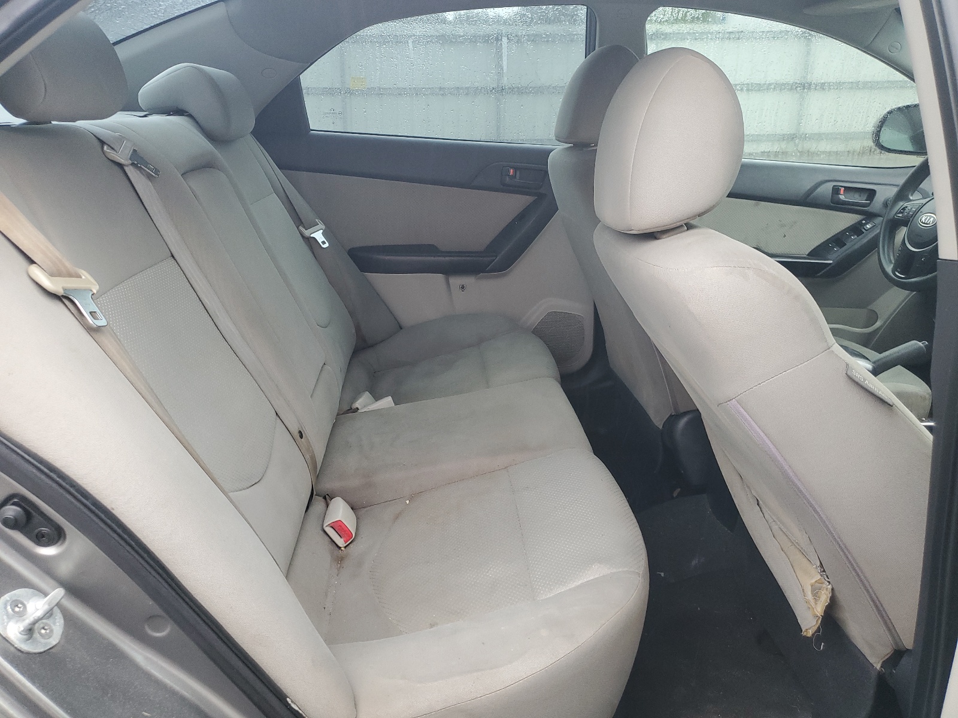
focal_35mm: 26
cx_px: 479
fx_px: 720
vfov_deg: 53.1
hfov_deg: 67.3
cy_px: 359
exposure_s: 1/60.2
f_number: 1.5
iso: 109
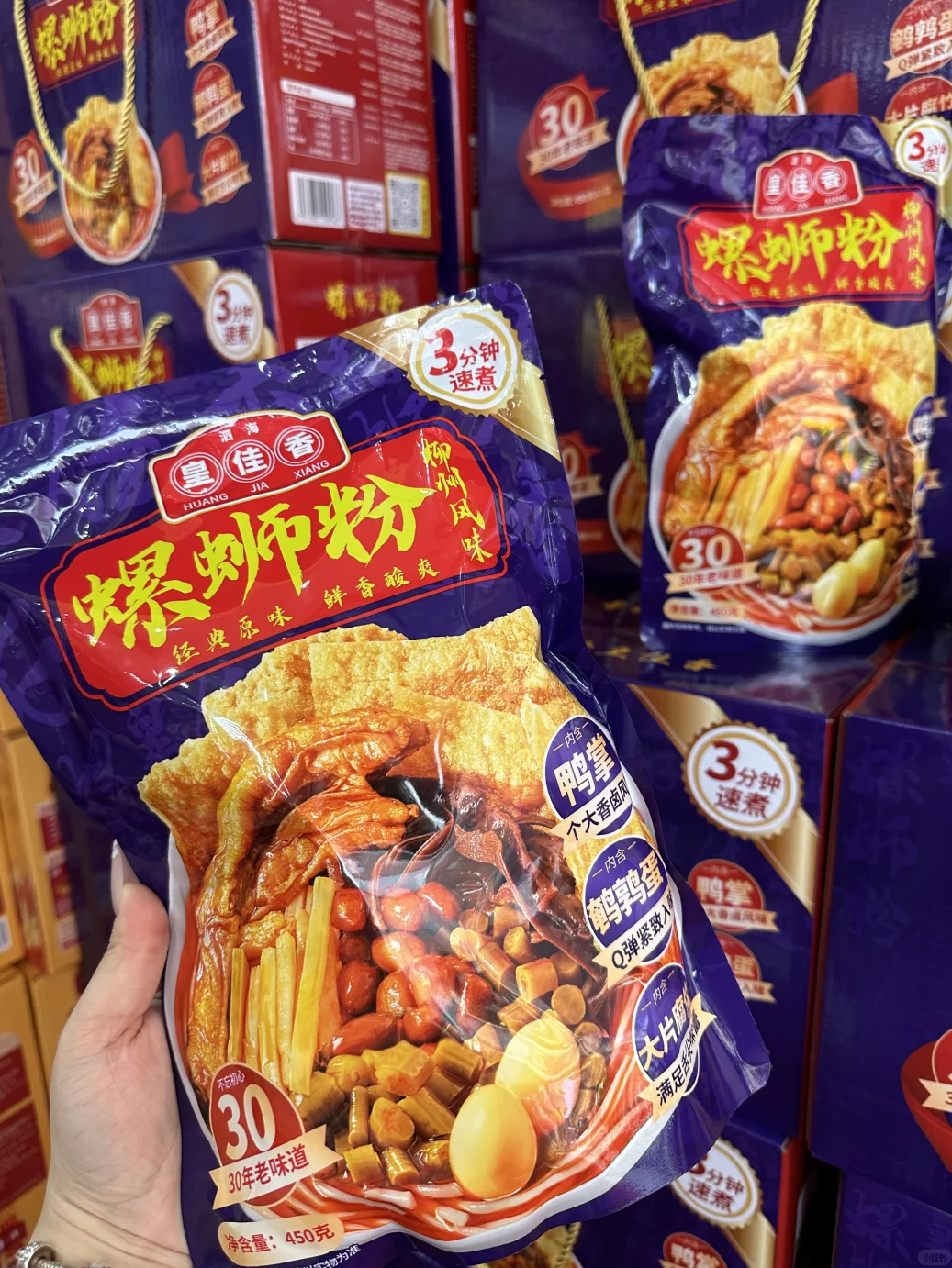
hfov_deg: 54.9
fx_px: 916
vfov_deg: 69.4
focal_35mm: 25
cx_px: 464
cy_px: 613
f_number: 1.78
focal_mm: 6.86
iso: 125
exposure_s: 1/50
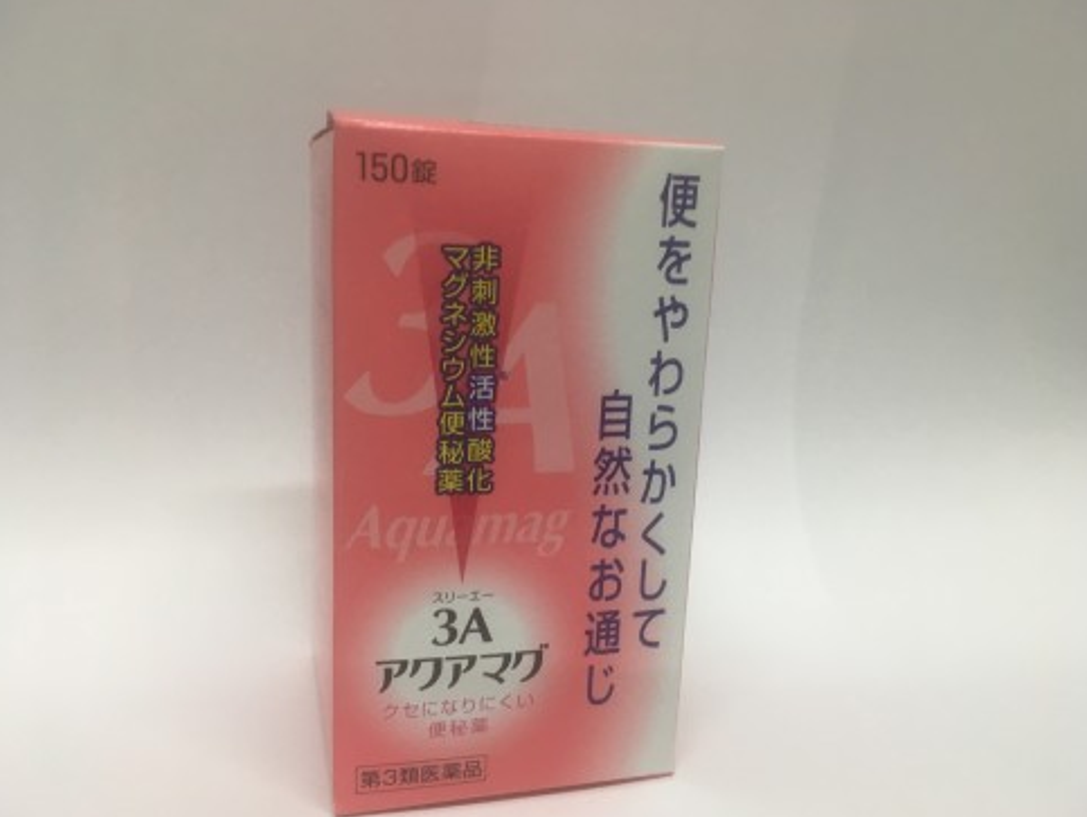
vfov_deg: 46.8
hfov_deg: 59.9
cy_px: 415
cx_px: 554
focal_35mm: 30
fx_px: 943
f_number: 2.2
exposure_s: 1/30
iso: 64
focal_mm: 4.15
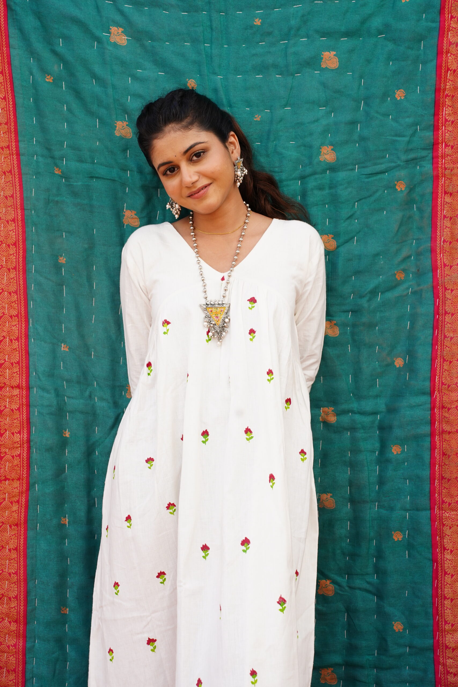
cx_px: 229
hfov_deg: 18.2
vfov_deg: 27.0
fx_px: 1431
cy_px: 344
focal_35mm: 75
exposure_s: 1/400
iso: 640
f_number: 6.3
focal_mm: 75
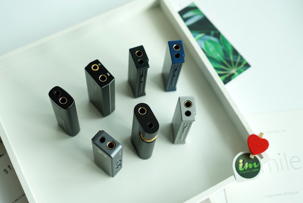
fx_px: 438
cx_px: 152
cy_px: 102
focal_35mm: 52
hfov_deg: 38.2
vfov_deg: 26.0
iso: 100
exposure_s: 1/100
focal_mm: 35
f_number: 4
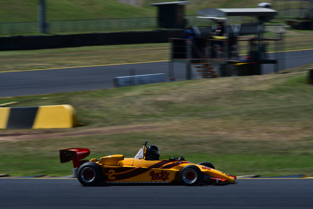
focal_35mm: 300
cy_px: 104
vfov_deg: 4.6
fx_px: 2609
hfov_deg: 6.9
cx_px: 156
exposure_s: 1/160
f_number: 14
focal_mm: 200
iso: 100
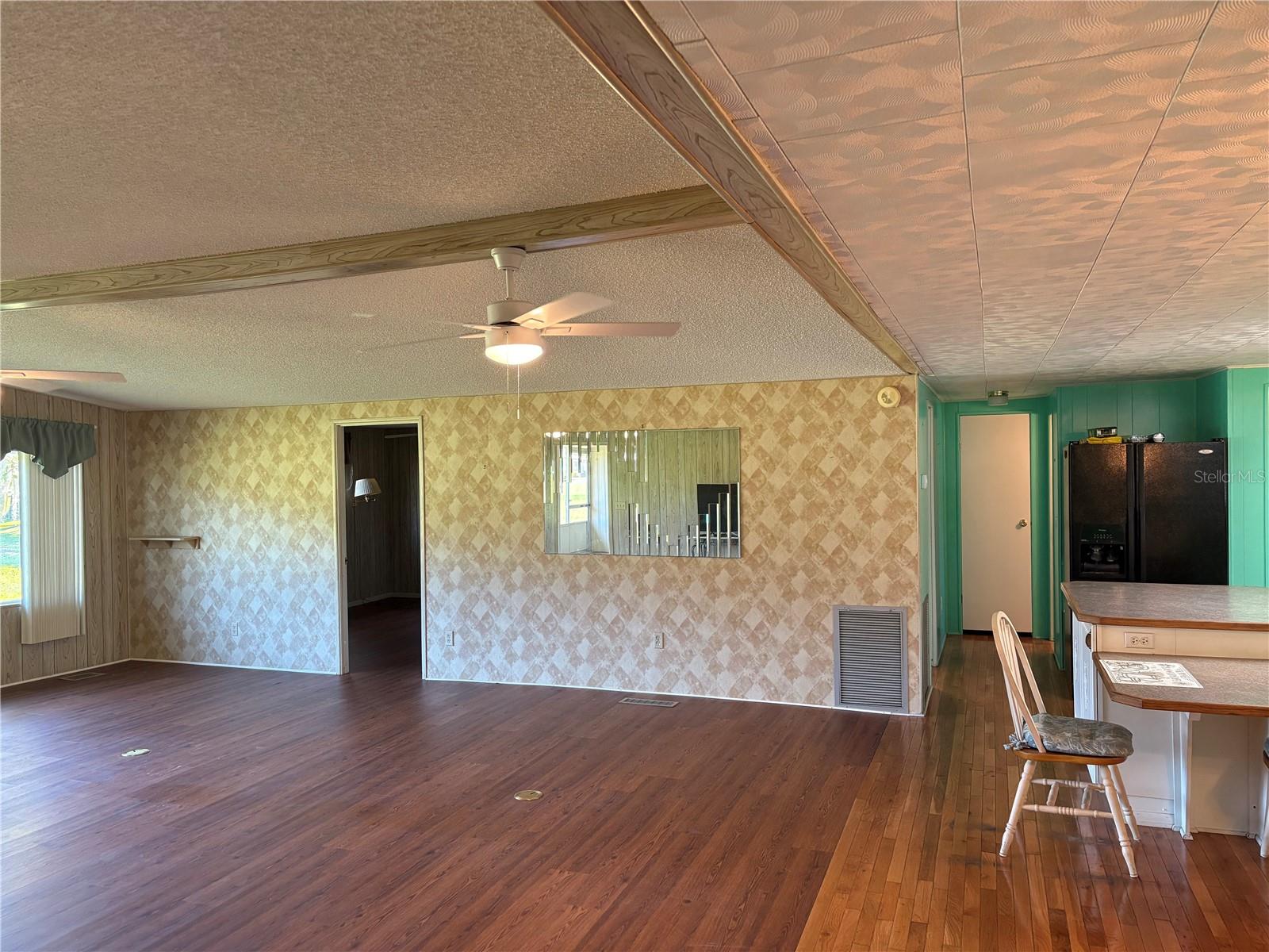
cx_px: 634
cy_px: 476
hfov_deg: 67.3
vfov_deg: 53.1
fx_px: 953
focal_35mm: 26
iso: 250
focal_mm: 5.96
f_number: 1.6
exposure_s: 1/120
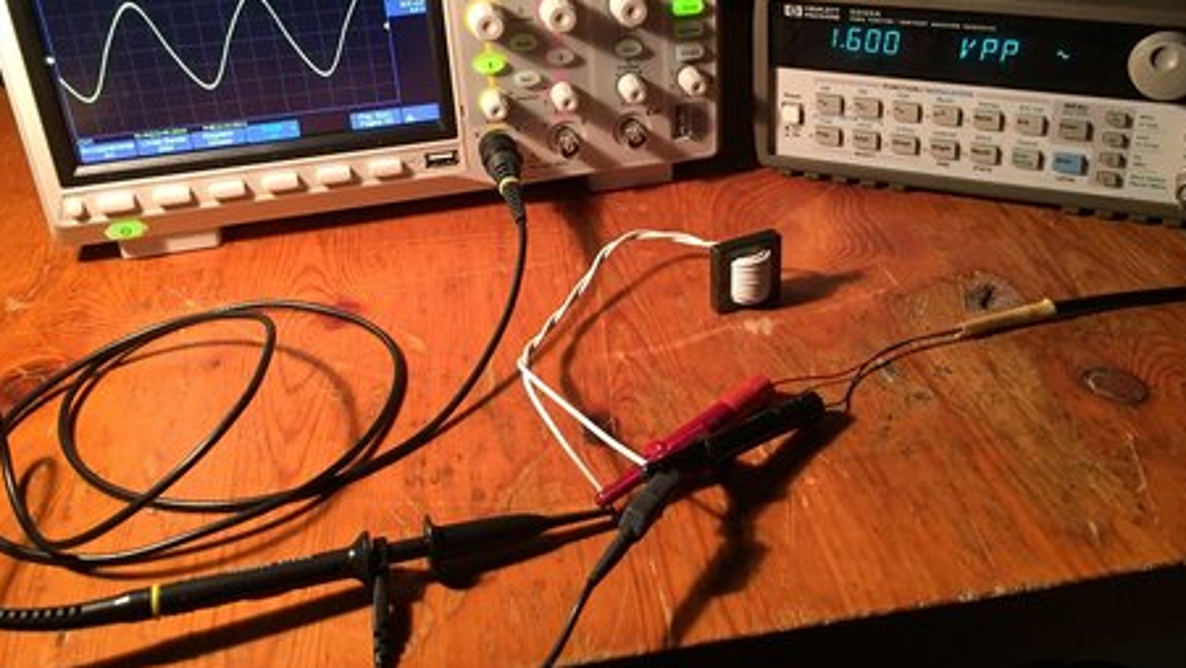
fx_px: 1101
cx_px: 642
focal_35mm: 35
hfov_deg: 56.5
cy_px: 196
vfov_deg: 33.3
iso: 200
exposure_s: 1/33
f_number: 2.2
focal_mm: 4.15
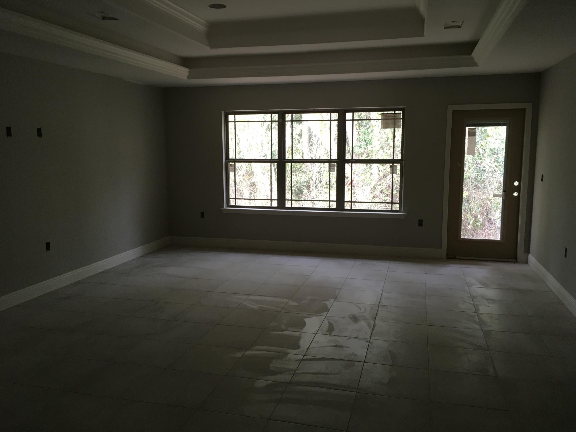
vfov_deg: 48.2
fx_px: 483
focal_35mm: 29
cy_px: 216
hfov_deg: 61.7
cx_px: 288
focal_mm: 4.15
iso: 100
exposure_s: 1/33
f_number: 2.2
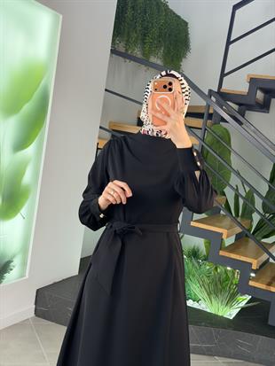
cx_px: 138
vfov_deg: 39.6
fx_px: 508
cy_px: 183
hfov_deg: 30.3
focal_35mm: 48
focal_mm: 6.76
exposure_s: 1/121
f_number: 1.78
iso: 50
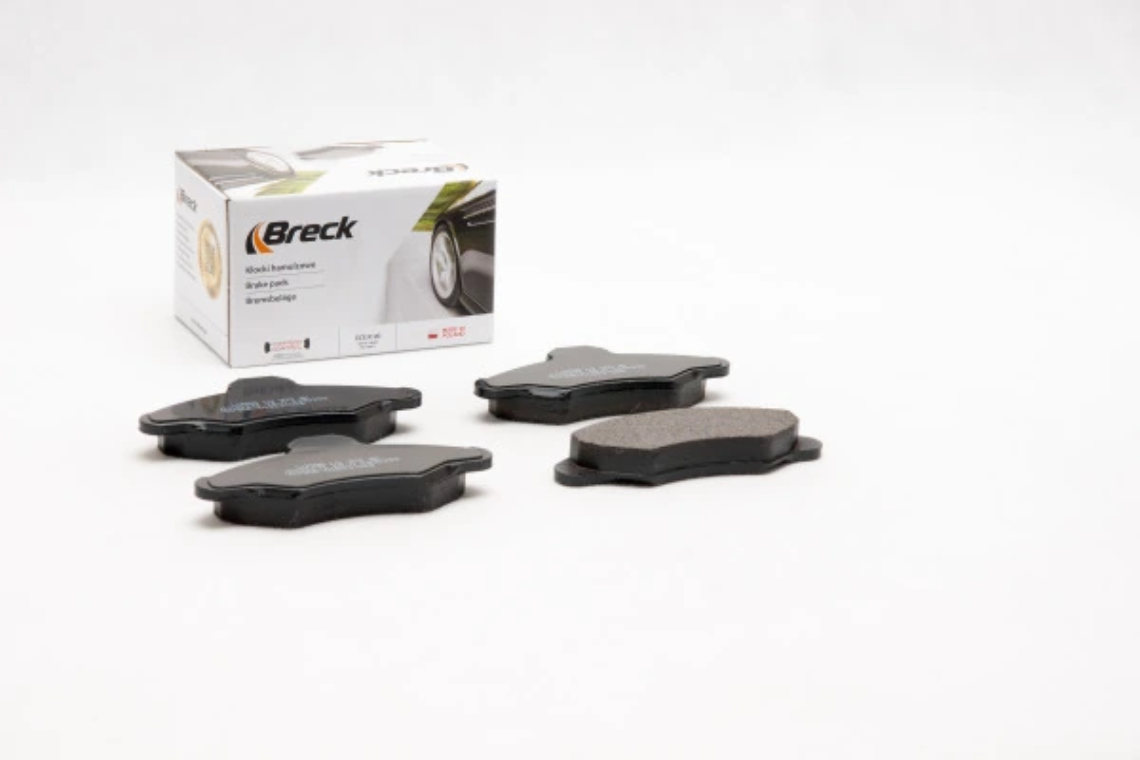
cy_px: 380
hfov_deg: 24.6
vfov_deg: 16.6
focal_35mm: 82
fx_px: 2612
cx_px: 570
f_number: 11
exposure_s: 1/200
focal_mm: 55
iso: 100
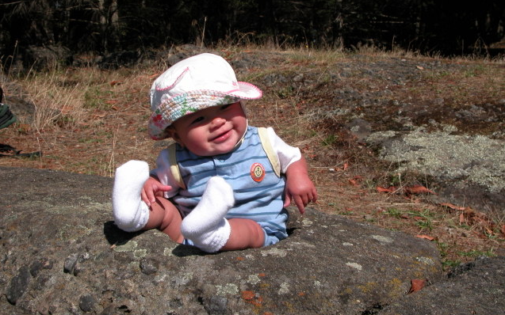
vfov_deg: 26.3
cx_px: 252
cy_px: 150
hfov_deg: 41.1
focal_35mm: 49
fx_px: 674
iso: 100
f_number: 7.5
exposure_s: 1/439
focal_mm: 11.6
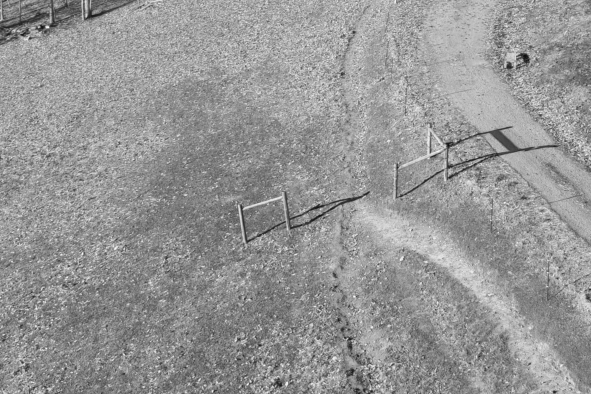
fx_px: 1215
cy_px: -65
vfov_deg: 17.6
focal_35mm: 74
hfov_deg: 27.3
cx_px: 339
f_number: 2.8
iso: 200
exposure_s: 1/1344
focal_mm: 10.6
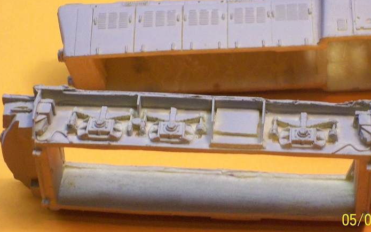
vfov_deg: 9.2
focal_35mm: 143
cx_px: 208
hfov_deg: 14.6
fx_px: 1446
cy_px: 85
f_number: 4.8
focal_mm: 18
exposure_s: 1/25
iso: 160
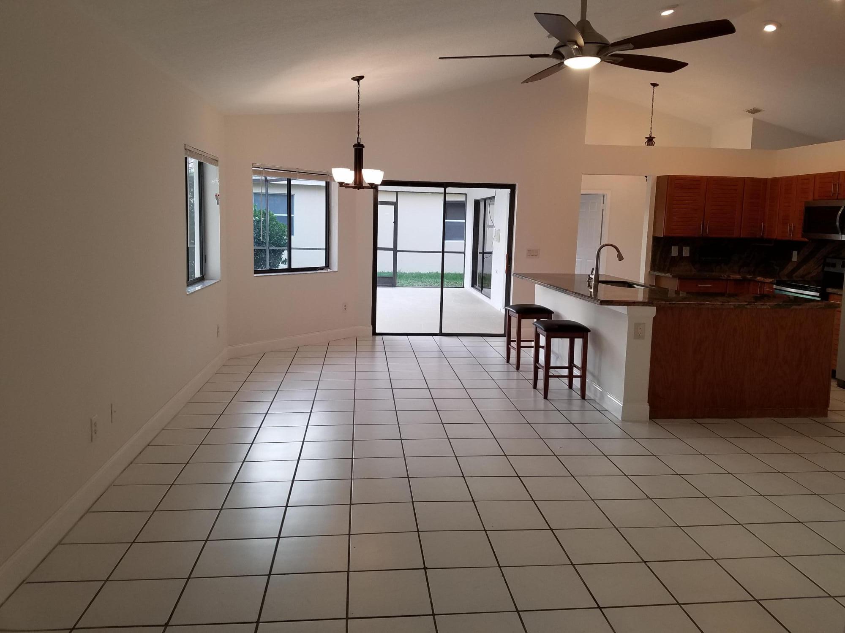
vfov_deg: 53.1
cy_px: 316
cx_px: 422
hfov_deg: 67.3
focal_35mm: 26
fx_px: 635
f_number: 1.7
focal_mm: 4.2
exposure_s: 1/60
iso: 50
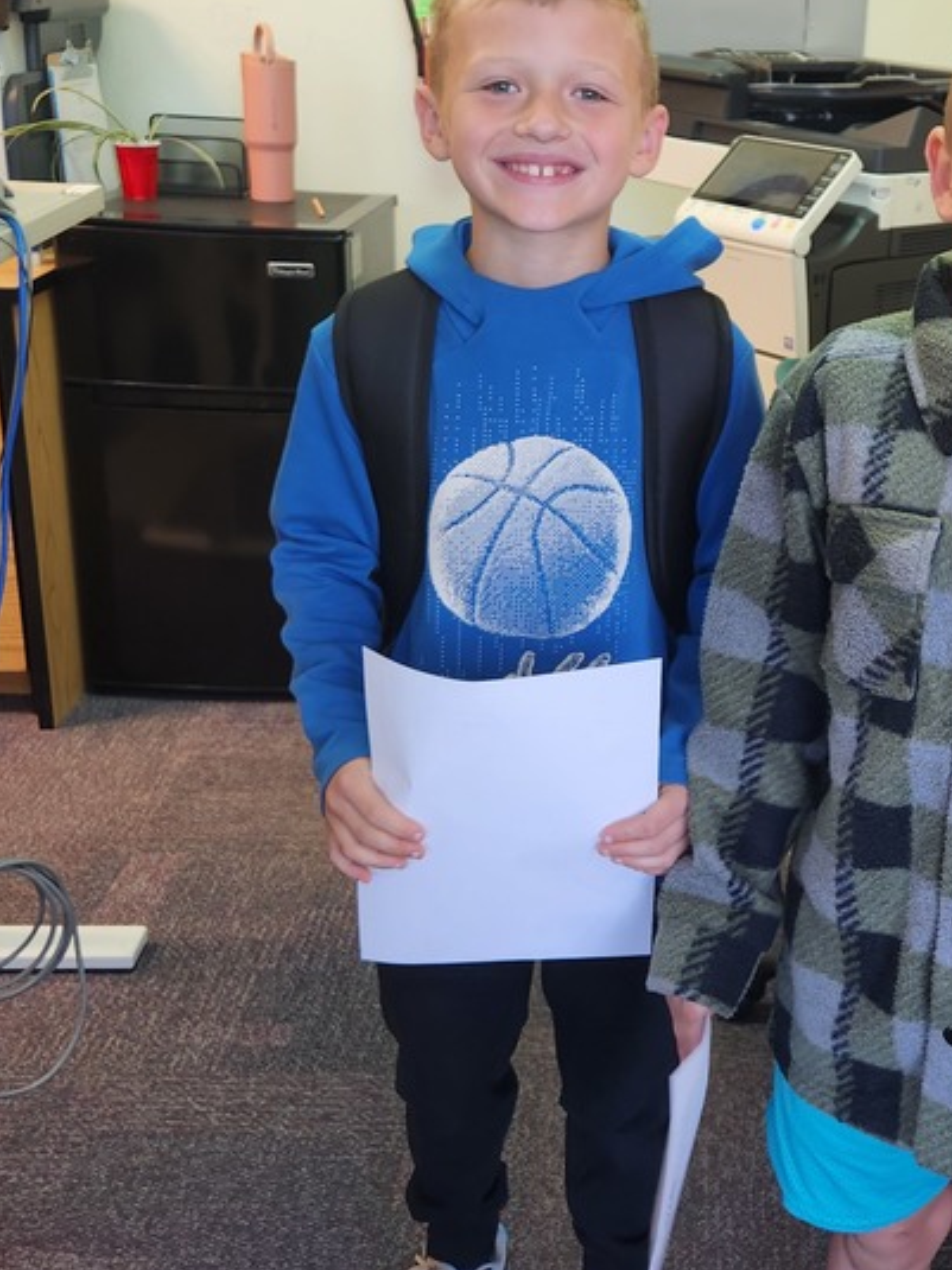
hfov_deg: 31.8
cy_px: 510
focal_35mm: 44
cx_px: 795
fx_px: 1614
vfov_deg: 42.8
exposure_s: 1/50
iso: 100
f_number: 1.8
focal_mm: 5.4
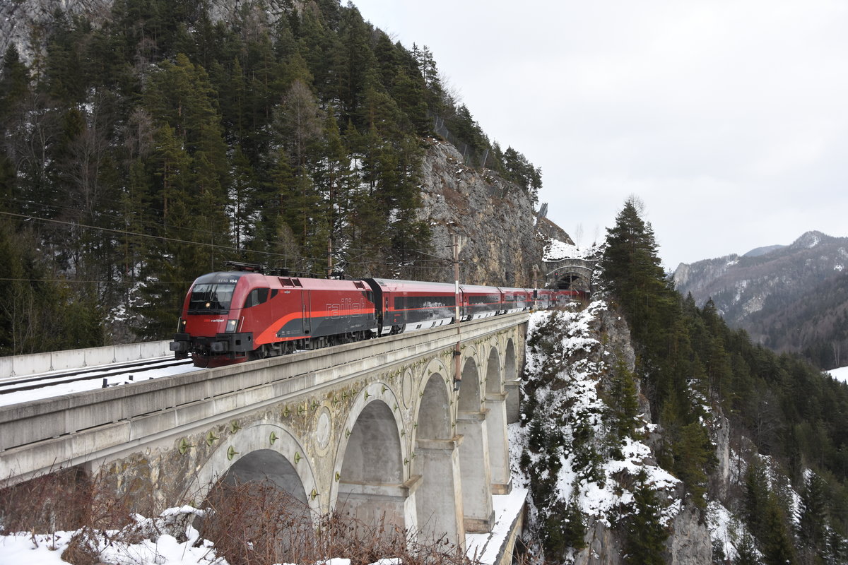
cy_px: 282
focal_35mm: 32
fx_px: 742
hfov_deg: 59.5
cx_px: 424
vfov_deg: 41.7
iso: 400
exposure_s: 1/1000
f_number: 3.8
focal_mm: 21
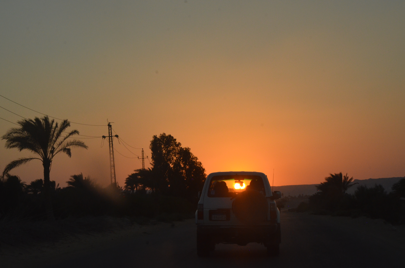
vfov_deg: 13.8
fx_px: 1111
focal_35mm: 99
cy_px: 134
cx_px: 202
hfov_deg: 20.7
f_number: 14
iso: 1600
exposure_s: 1/800
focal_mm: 66
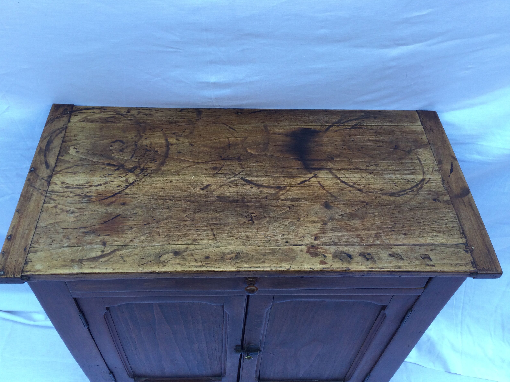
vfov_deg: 44.2
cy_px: 190
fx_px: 471
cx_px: 249
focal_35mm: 32
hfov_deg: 56.8
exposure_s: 1/117
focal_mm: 3.3
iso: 25
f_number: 2.4
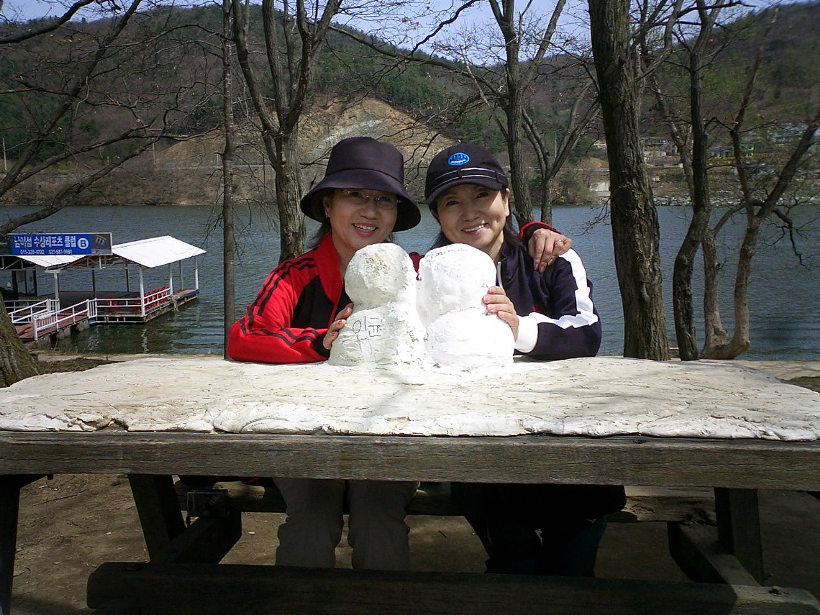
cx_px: 410
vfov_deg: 38.7
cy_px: 308
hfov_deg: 50.1
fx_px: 876
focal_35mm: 37
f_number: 3.5
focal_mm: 5.6
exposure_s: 1/1250
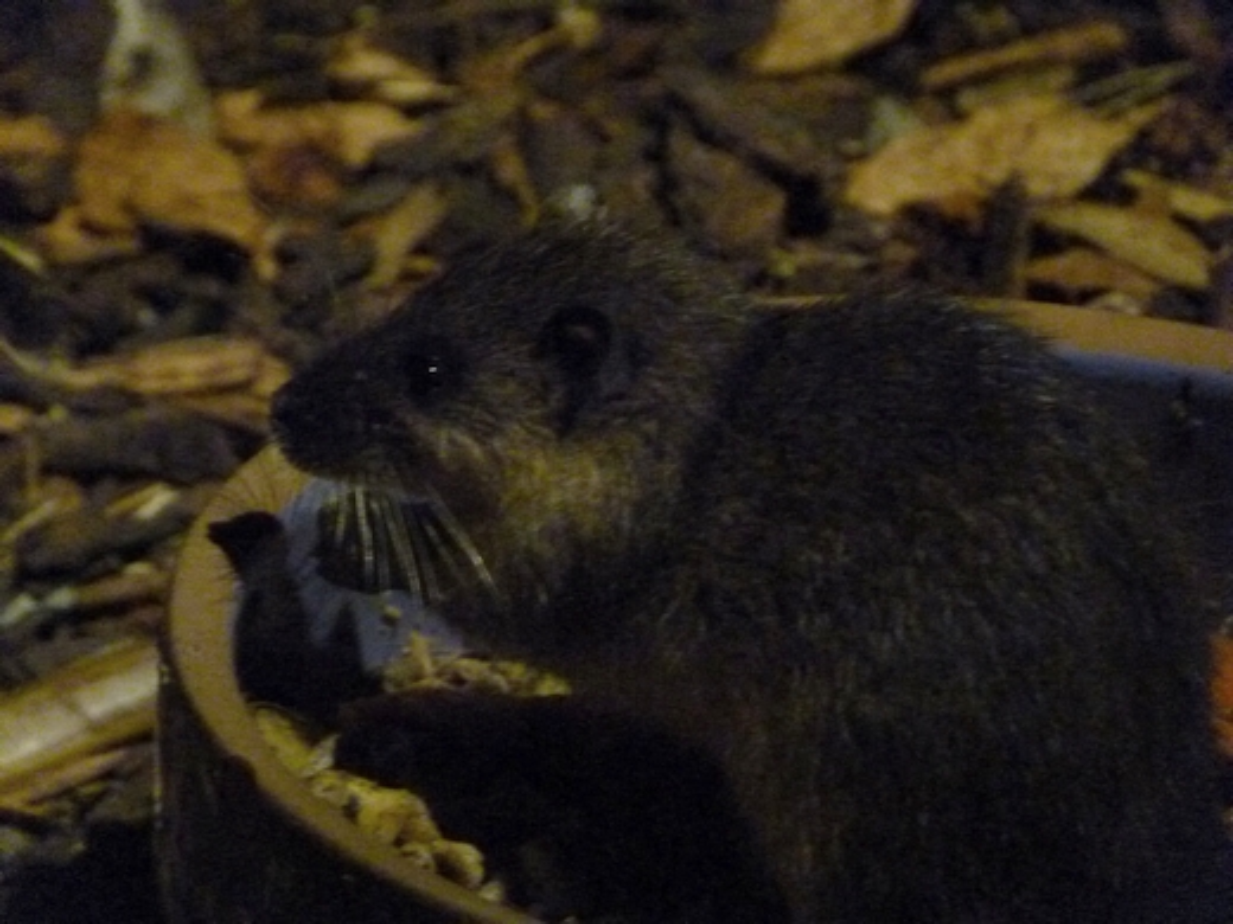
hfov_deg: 5.5
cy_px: 462
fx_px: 12859
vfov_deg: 4.1
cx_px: 616
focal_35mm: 361
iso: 1600
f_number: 4.1
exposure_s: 1/20
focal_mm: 65
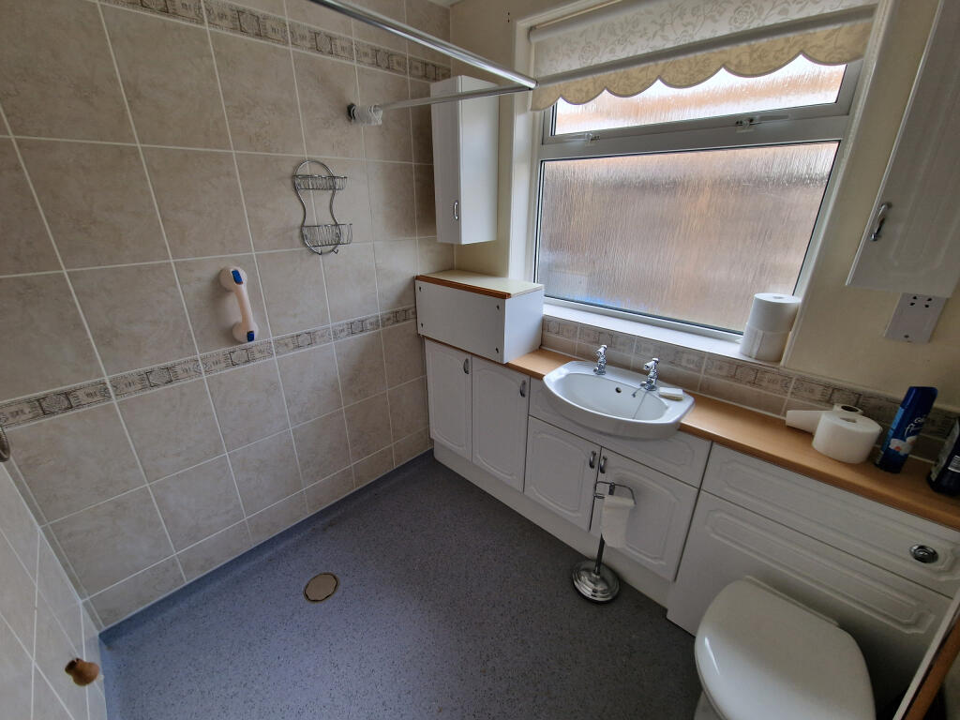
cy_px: 360
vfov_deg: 89.9
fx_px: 361
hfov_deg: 106.2
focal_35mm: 13
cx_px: 480
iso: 100
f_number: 2.2
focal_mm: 2.2
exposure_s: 1/50
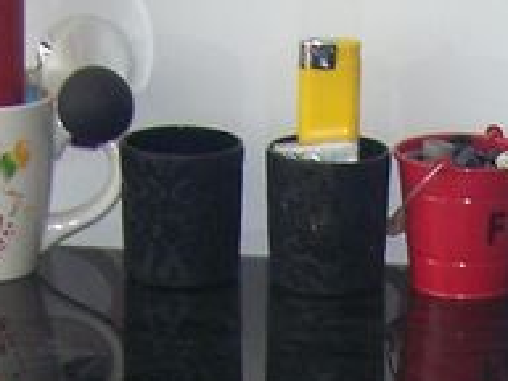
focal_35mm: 198
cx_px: 672
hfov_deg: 9.8
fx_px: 2906
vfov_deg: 7.0
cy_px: 984
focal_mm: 6.3
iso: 80
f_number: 2.8
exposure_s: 1/60
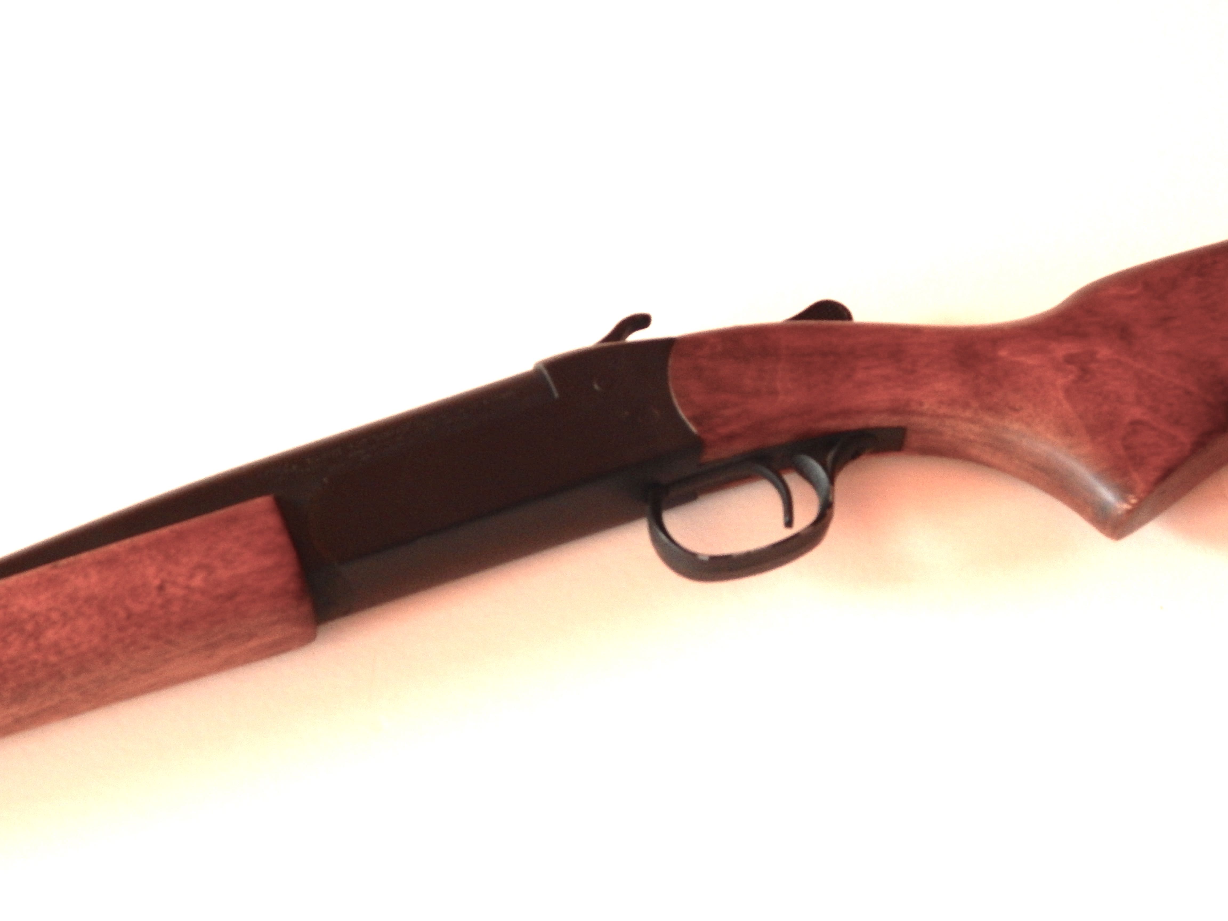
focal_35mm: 69
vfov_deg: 21.3
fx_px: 2448
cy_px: 460
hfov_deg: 28.2
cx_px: 614
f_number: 4.1
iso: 400
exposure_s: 1/80
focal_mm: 12.3
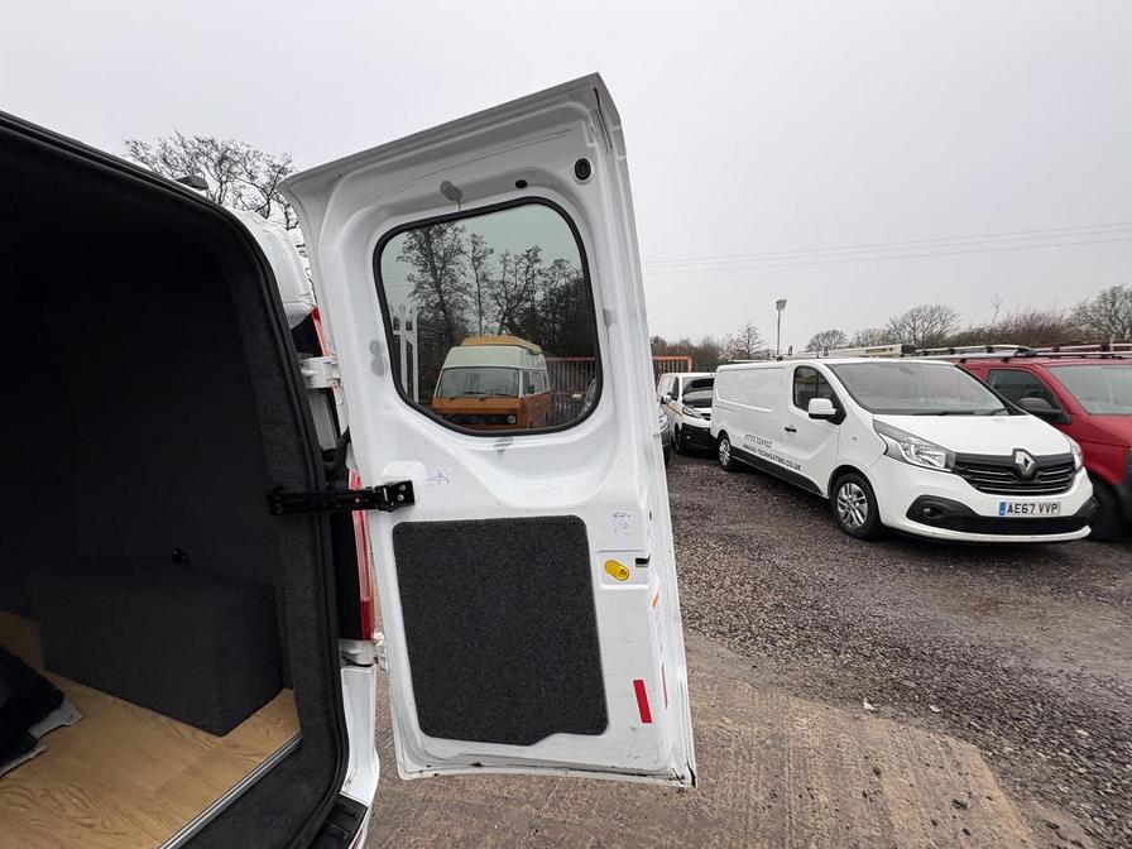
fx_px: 458
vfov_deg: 85.7
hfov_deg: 102.1
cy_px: 424
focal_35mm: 14
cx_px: 566
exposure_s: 1/218
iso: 40
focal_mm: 2.22
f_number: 2.2
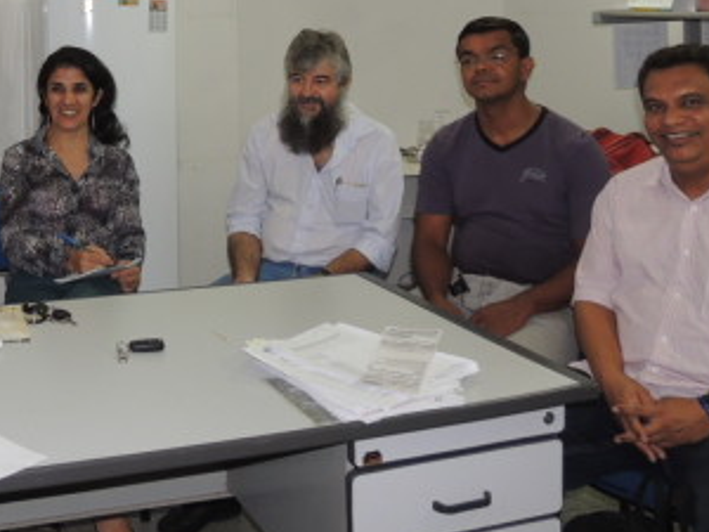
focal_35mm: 48
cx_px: 85
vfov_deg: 28.8
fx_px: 983
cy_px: 33
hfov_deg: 37.3
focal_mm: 4.3
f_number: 3
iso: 200
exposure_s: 1/30
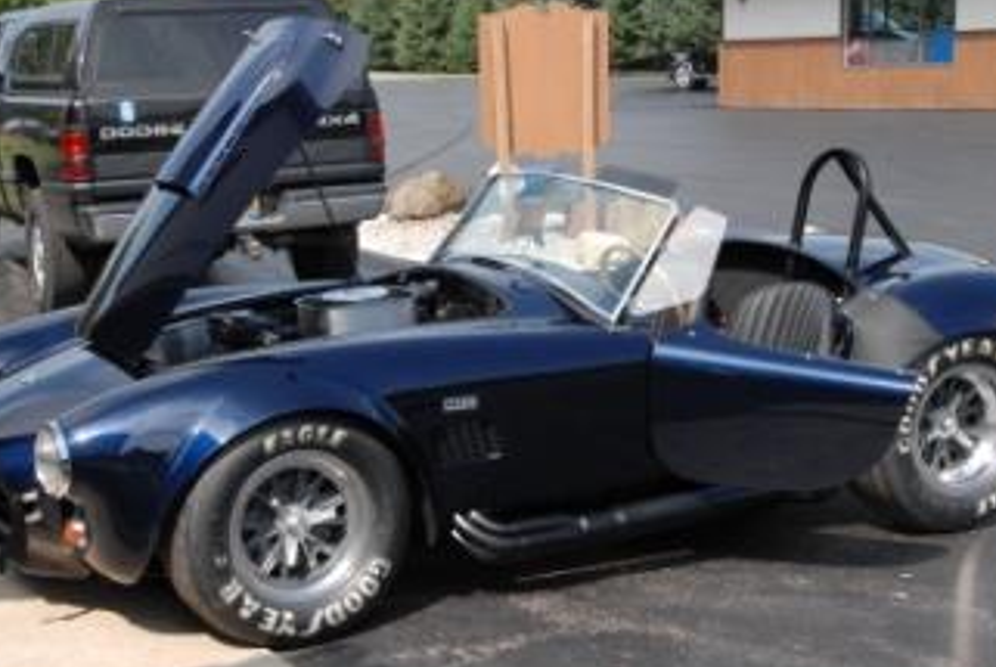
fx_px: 1856
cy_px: 378
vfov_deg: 20.4
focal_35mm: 67
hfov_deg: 30.0
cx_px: 496
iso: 400
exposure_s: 1/400
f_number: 10
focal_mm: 32
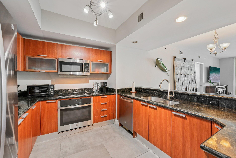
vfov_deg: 77.3
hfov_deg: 100.4
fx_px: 98
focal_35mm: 15
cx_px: 121
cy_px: 81
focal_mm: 14
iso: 800
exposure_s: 1/15
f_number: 8
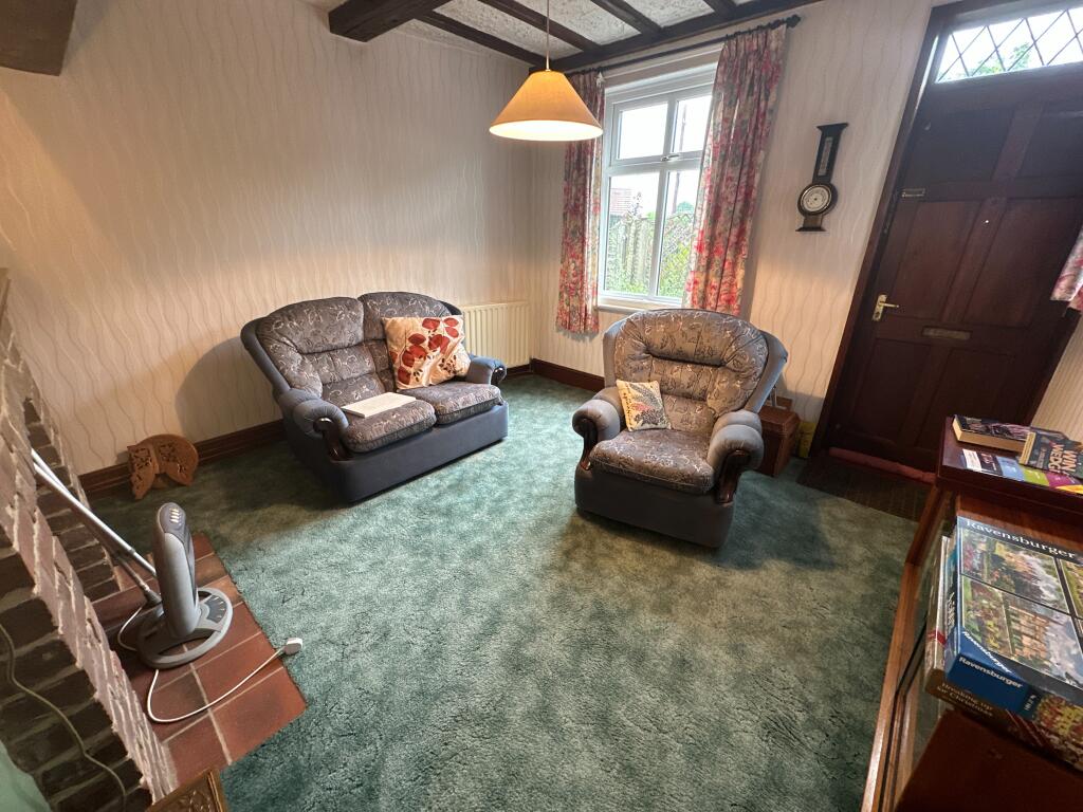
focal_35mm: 14
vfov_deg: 85.7
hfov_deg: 102.1
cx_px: 542
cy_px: 406
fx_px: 438
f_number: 2.2
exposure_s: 1/50
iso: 200
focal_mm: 2.22
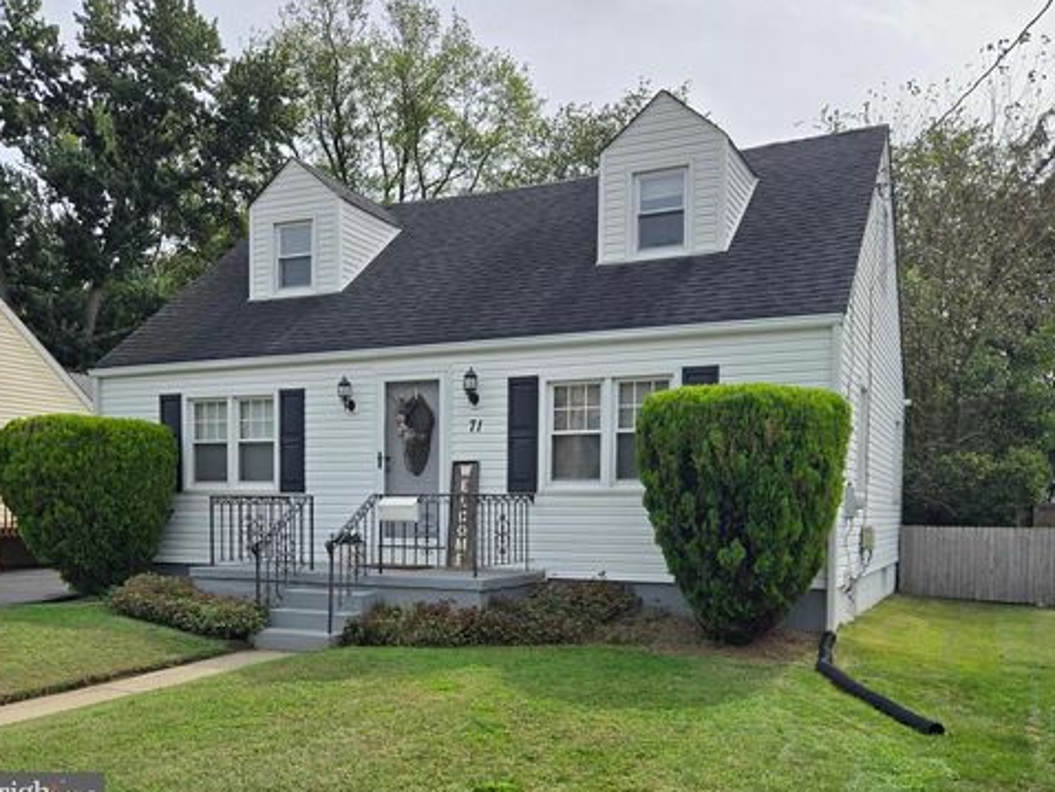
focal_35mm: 24
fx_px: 732
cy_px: 405
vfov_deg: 56.9
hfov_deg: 71.6
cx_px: 523
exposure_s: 1/2490
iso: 25
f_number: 1.8
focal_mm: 5.4
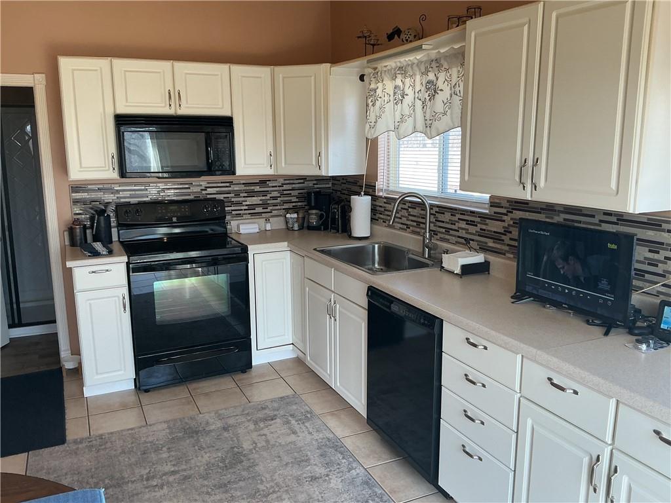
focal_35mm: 29
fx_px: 562
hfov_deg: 61.7
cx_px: 336
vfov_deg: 48.2
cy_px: 252
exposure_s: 1/120
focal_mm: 3
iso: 64
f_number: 1.8
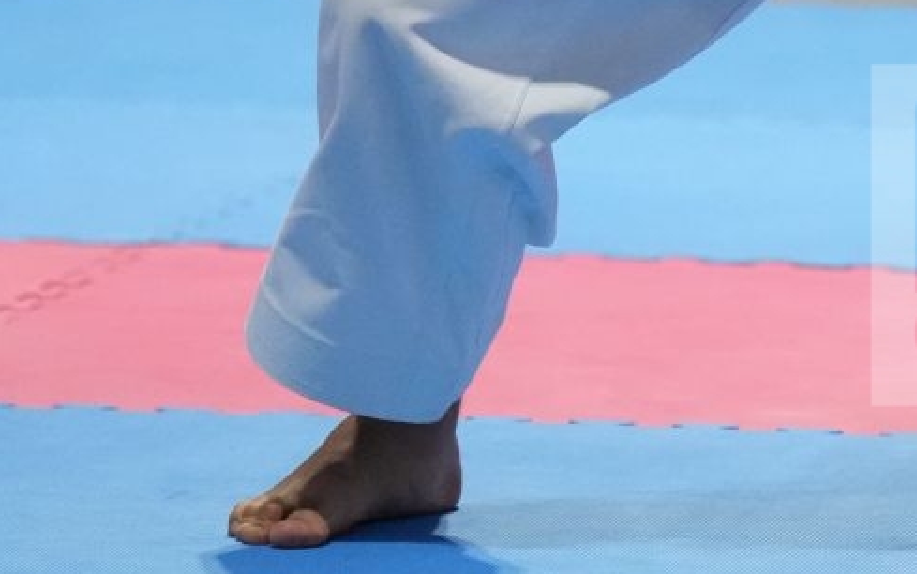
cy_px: -431
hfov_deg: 3.4
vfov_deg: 2.1
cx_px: 1046
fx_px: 15650
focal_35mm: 626
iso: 5000
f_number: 2.8
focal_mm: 167
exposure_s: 1/500
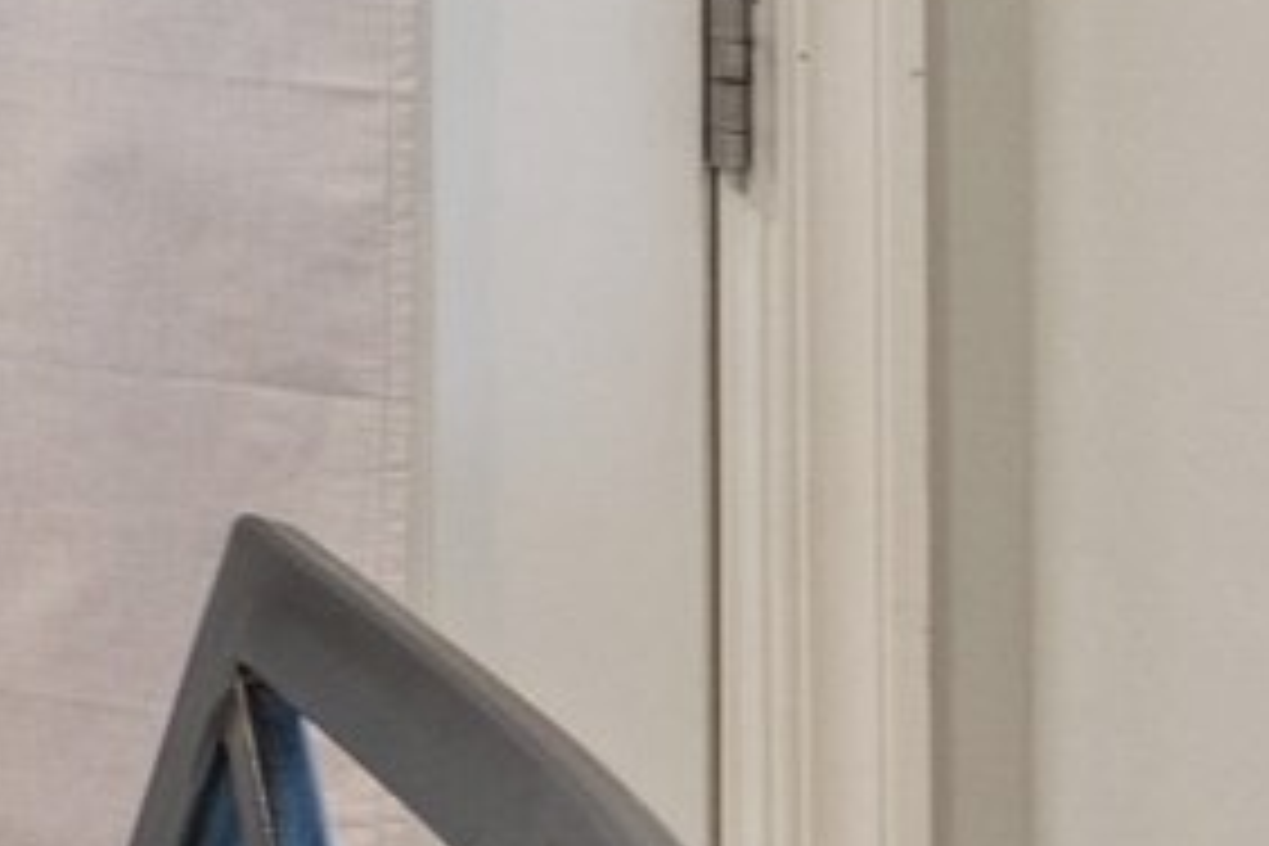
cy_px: -452
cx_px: -3276
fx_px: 3842
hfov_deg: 9.3
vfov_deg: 12.0
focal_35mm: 109
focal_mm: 10
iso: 200
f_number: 6.3
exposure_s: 1/40
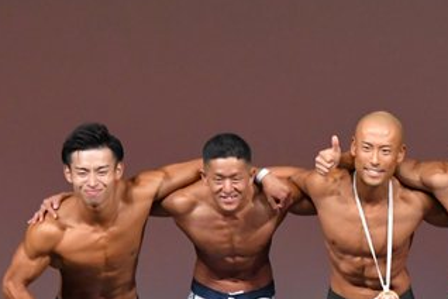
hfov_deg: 3.1
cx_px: 452
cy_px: 324
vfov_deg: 2.1
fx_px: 8188
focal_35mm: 658
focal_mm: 180
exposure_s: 1/400
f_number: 5.6
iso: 4000
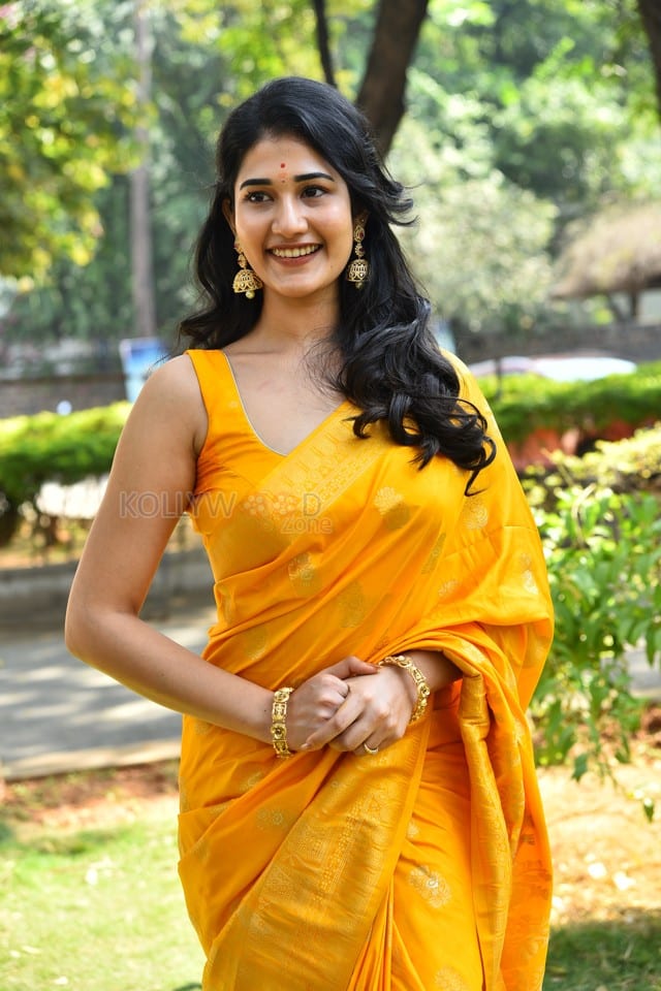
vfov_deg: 23.9
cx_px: 330
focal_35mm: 85
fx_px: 2341
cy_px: 496
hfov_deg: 16.1
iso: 200
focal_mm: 85
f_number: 4.5
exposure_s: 1/160
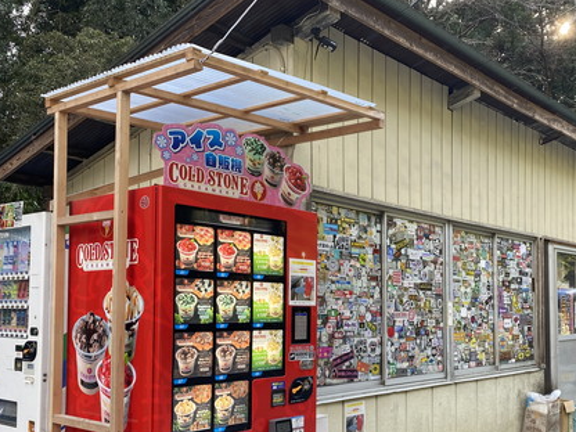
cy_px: 296
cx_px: 402
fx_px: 666
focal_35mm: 40
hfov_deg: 45.8
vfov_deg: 35.5
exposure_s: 1/126
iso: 32
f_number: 1.8
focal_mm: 4.25
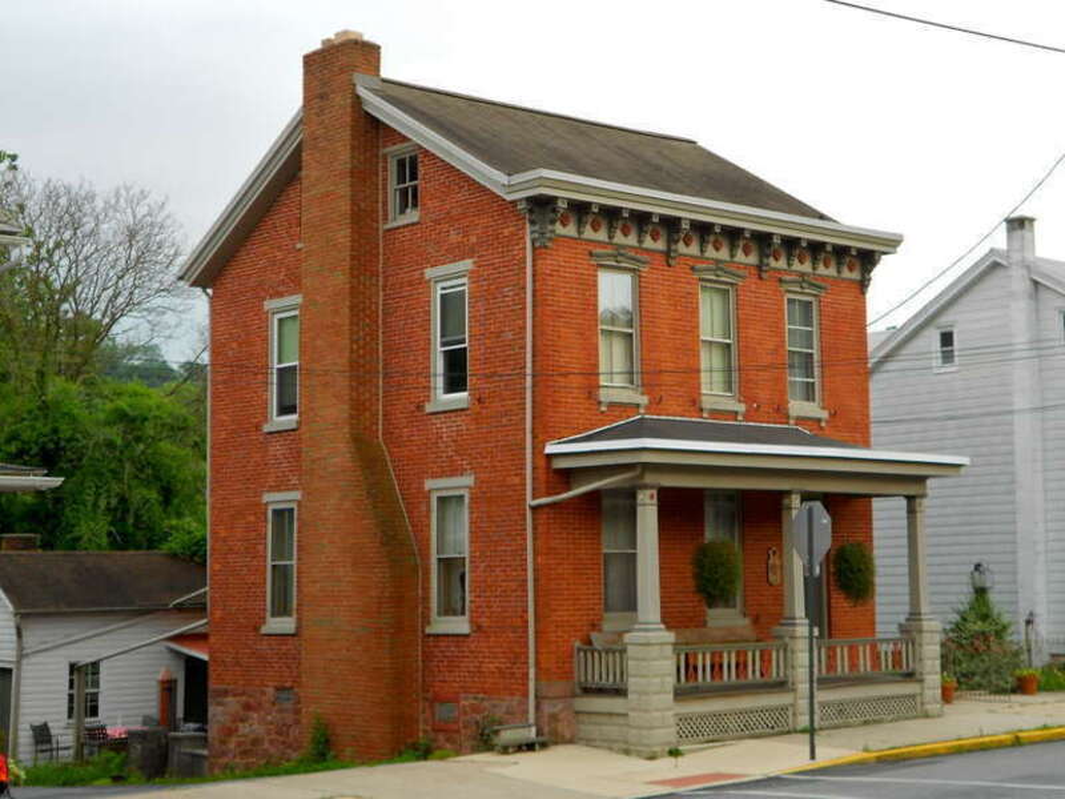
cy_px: 400
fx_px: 1723
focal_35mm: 56
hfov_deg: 34.3
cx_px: 532
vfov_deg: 26.1
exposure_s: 1/60
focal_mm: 10
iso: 80
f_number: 4.9
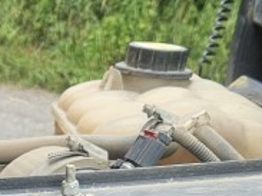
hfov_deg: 14.6
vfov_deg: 10.5
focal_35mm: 129
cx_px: -83
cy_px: 401
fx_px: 976
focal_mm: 5.4
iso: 25
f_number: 1.8
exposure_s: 1/219
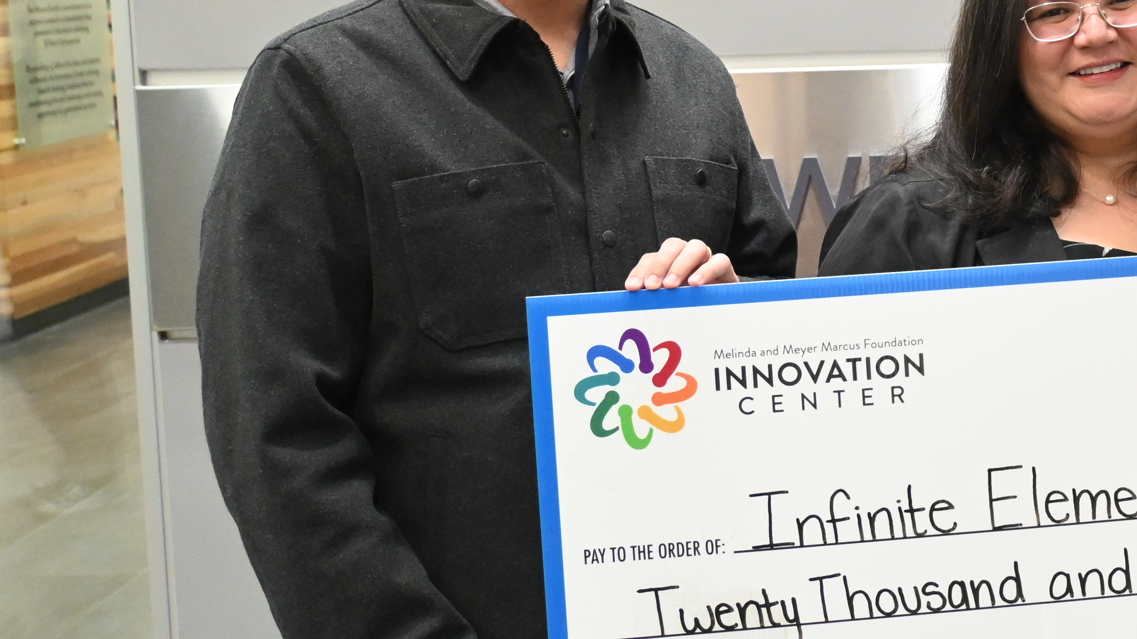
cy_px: 178
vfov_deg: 16.9
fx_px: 2141
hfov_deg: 28.2
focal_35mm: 71
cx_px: 1097
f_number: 4.2
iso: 3200
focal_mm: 23
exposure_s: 1/100
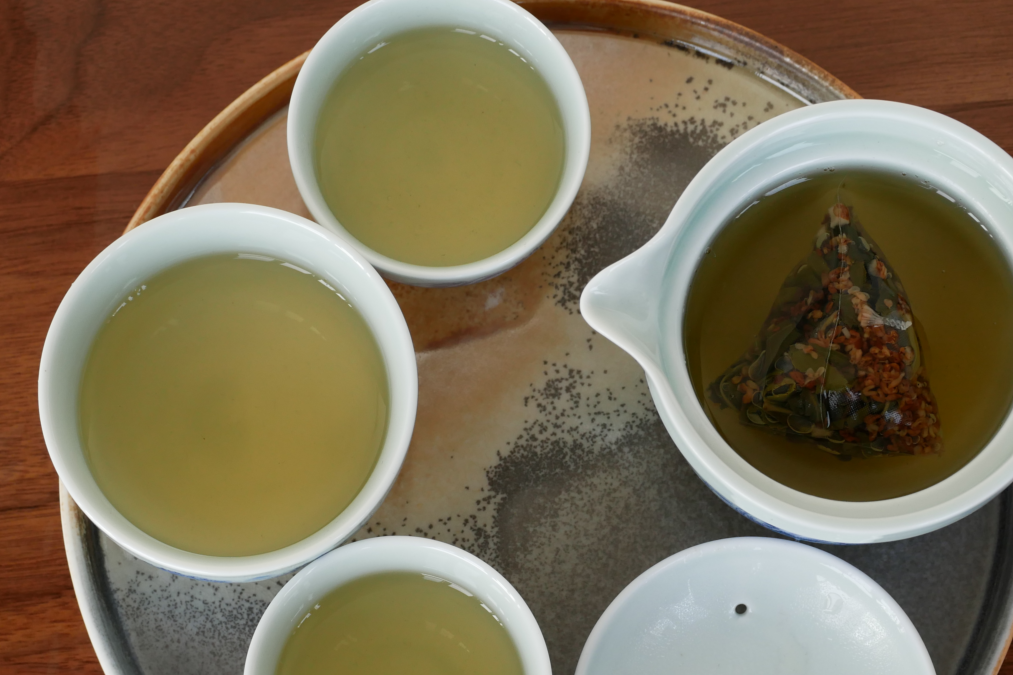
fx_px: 3517
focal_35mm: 125
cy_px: 478
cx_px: 503
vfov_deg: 10.9
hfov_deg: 16.4
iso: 400
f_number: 5.6
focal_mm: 45
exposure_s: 1/100
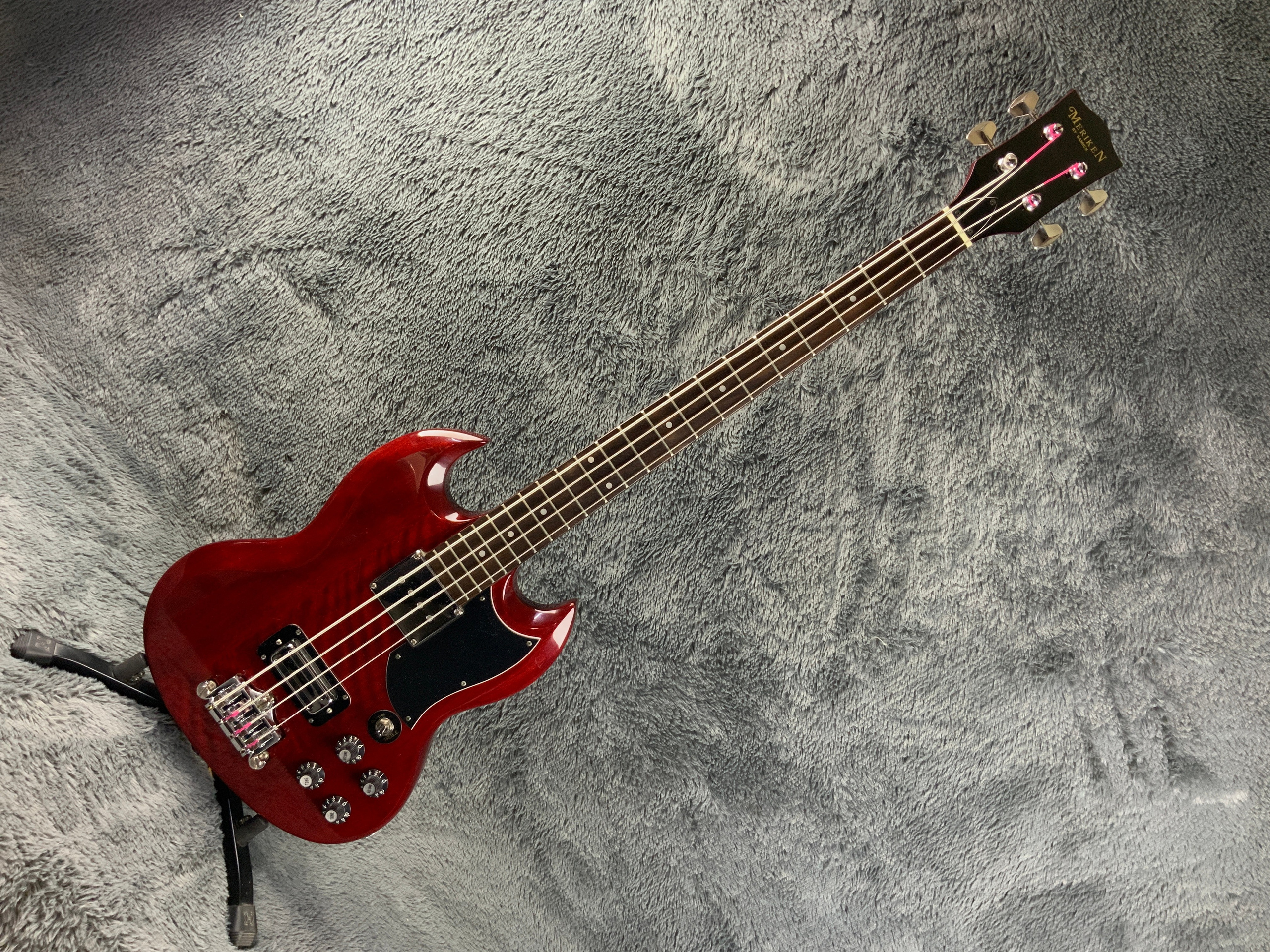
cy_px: 476
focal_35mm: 29
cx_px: 635
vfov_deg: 48.2
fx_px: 1064
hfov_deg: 61.7
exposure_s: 1/60
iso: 160
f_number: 1.8
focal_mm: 3
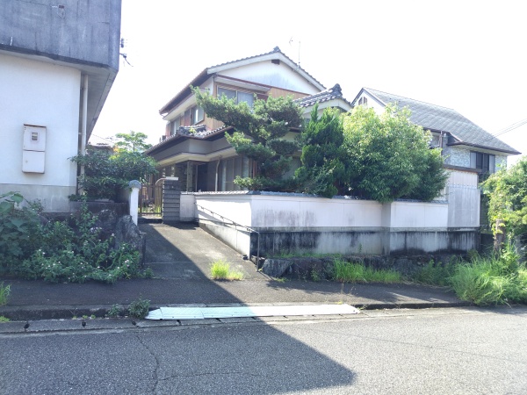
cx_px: 264
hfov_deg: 73.9
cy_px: 198
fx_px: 350
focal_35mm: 23
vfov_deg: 58.9
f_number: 1.9
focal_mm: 5.5
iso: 50
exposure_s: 1/300
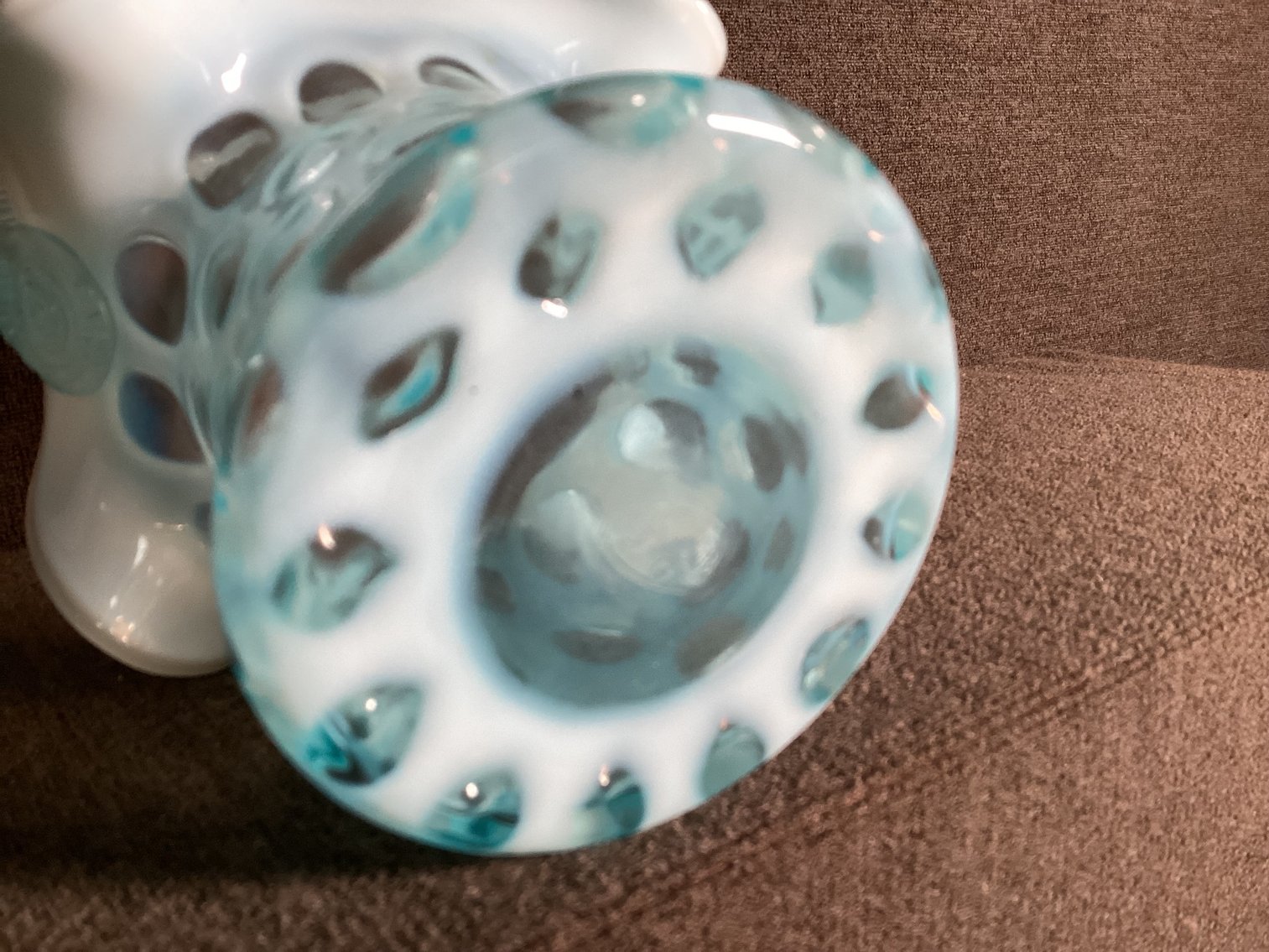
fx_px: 1137
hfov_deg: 58.3
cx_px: 634
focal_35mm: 31
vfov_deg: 45.4
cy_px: 476
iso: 125
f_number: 2.4
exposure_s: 1/60
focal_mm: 3.3
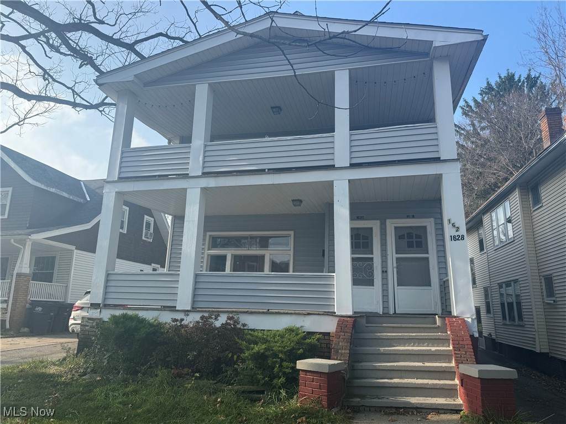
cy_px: 212
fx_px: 392
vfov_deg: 56.8
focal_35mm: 24
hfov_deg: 71.6
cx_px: 283
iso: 80
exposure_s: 1/2105
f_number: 1.78
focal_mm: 6.76
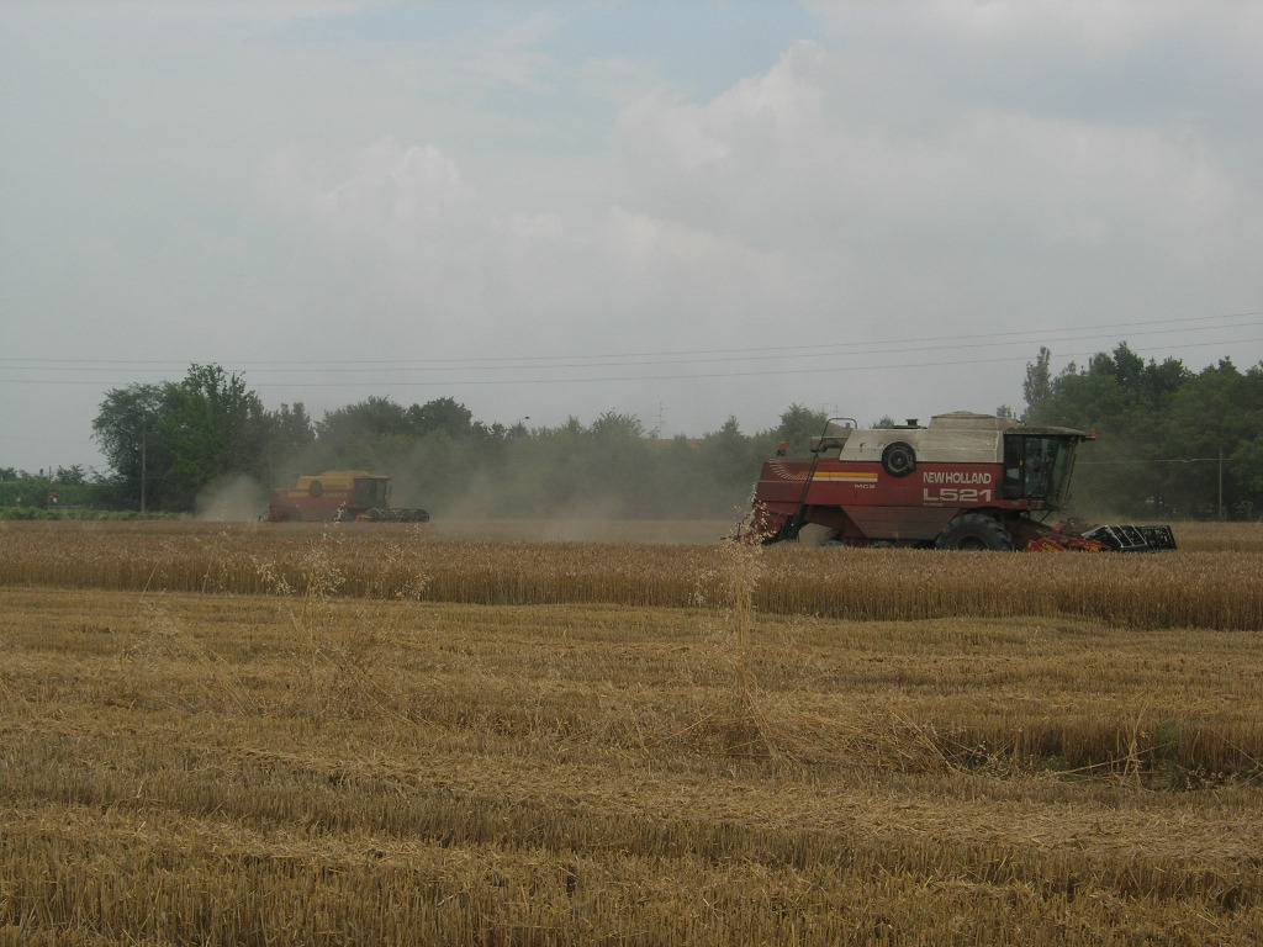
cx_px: 632
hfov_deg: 31.7
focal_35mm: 61
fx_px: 2226
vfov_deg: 24.0
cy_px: 474
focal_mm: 12.7
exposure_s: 1/508
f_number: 5.9
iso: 64
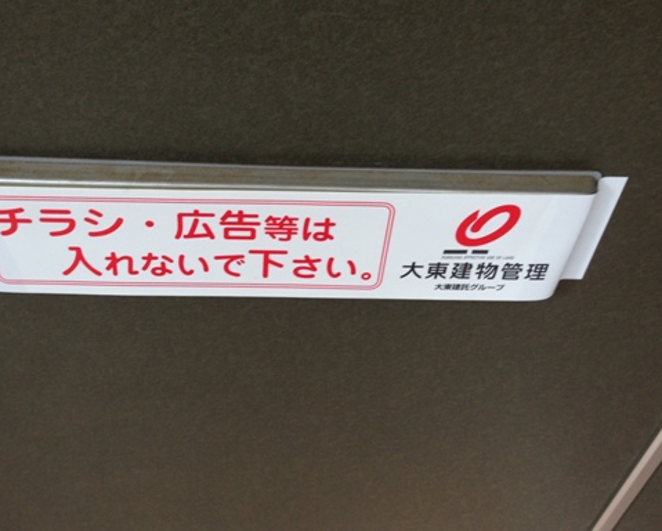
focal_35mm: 43
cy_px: 267
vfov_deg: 34.9
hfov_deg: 42.6
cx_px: 258
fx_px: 843
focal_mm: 4.12
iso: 50
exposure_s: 1/25
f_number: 2.4
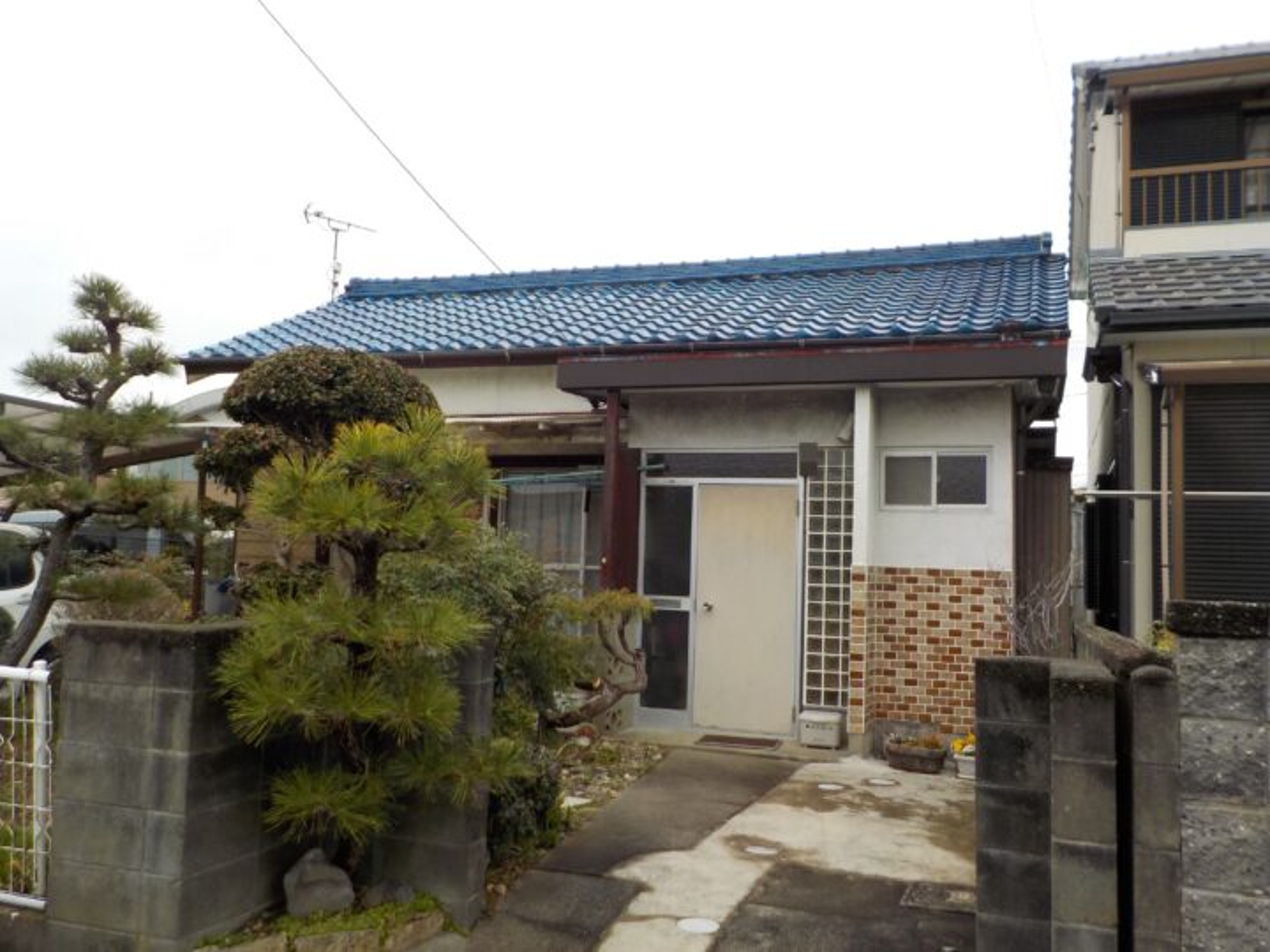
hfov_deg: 60.0
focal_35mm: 30
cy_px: 476
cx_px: 635
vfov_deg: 46.8
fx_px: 1101
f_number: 3.3
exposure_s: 1/400
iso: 125
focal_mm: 4.1
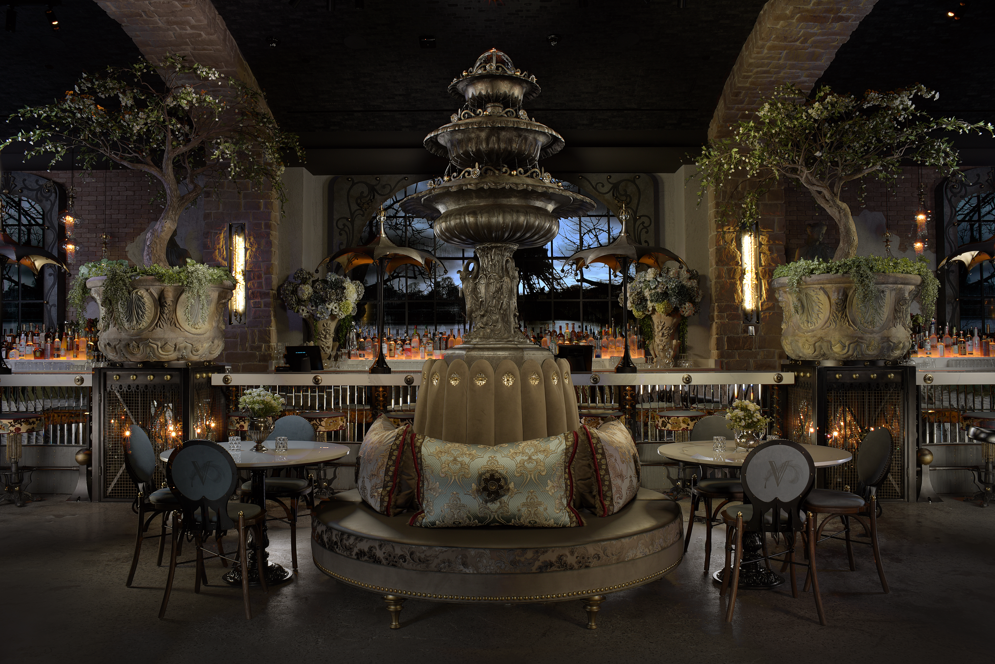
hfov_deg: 65.5
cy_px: 332
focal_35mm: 28
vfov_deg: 46.4
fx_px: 774
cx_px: 498
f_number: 22
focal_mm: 28
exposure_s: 1/20
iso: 100
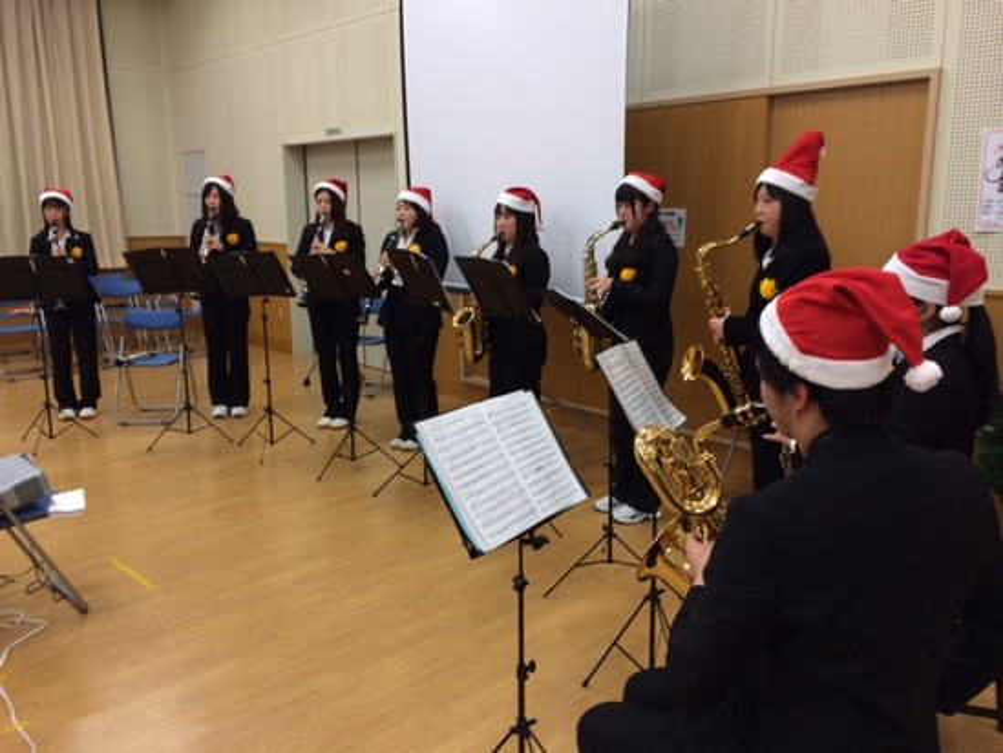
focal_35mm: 30
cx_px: 502
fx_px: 869
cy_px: 376
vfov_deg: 46.8
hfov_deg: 60.0
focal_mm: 4.12
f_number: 2.2
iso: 50
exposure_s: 1/30
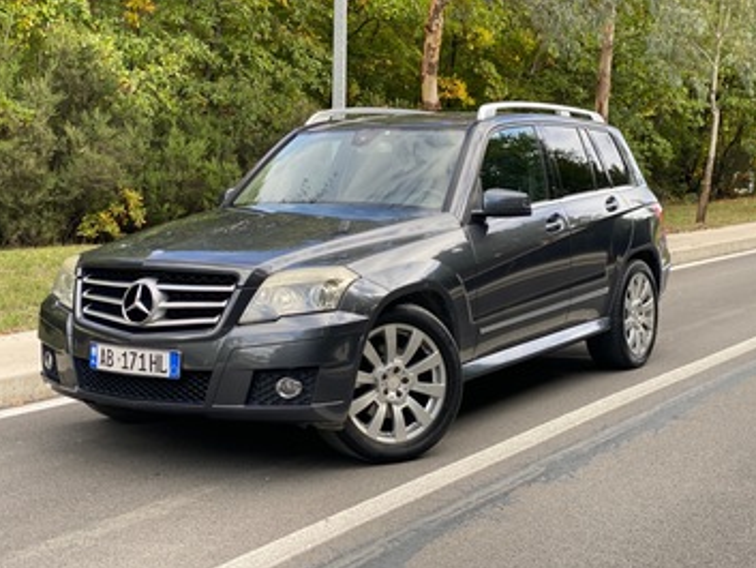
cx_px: 381
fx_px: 1158
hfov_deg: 36.2
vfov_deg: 27.5
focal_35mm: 53
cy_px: 287
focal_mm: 6
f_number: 2
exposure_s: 1/122
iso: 25
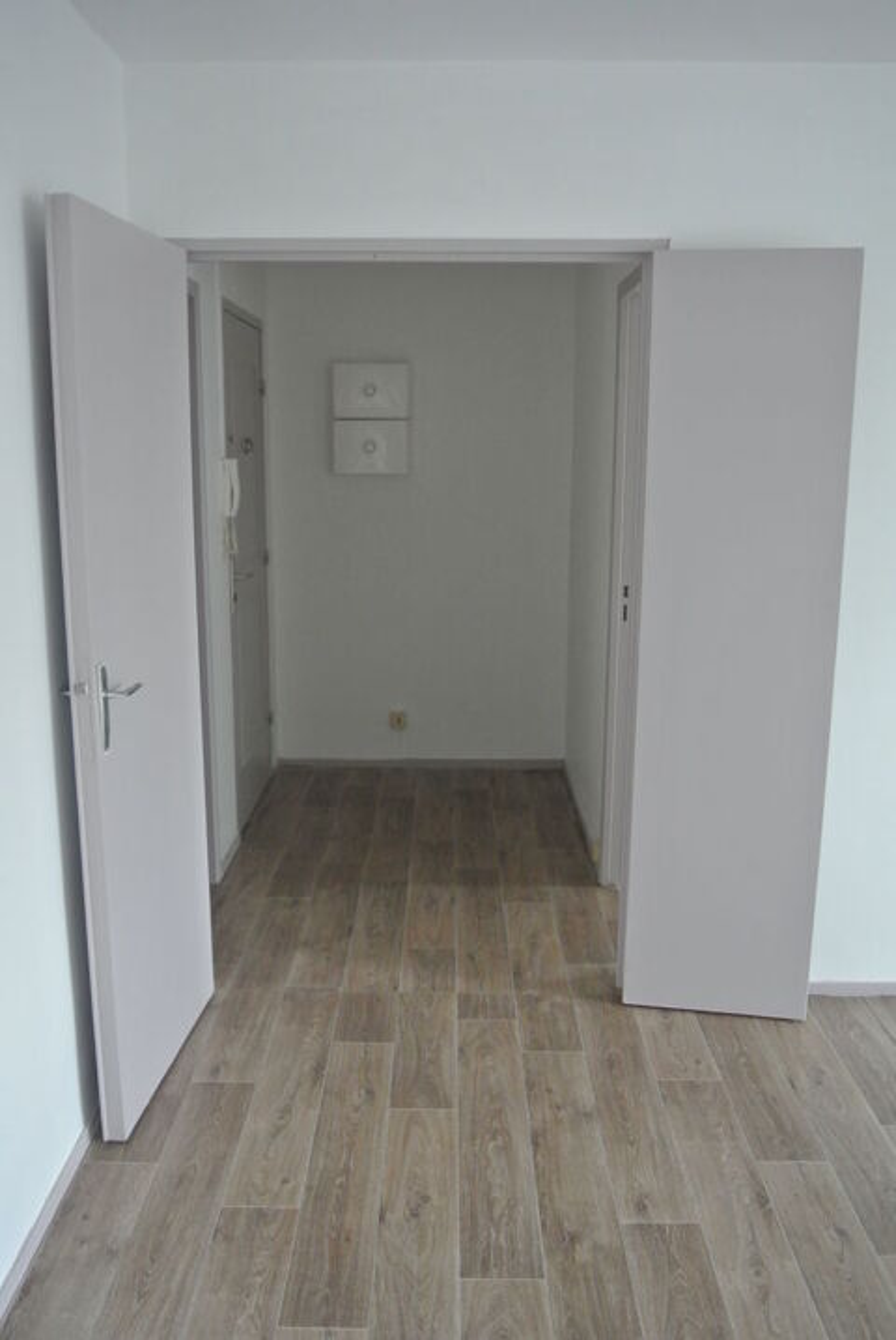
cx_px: 448
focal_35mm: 30
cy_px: 670
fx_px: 1117
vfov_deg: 61.9
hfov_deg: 43.7
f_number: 3.5
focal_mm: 11.4
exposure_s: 1/50
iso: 800
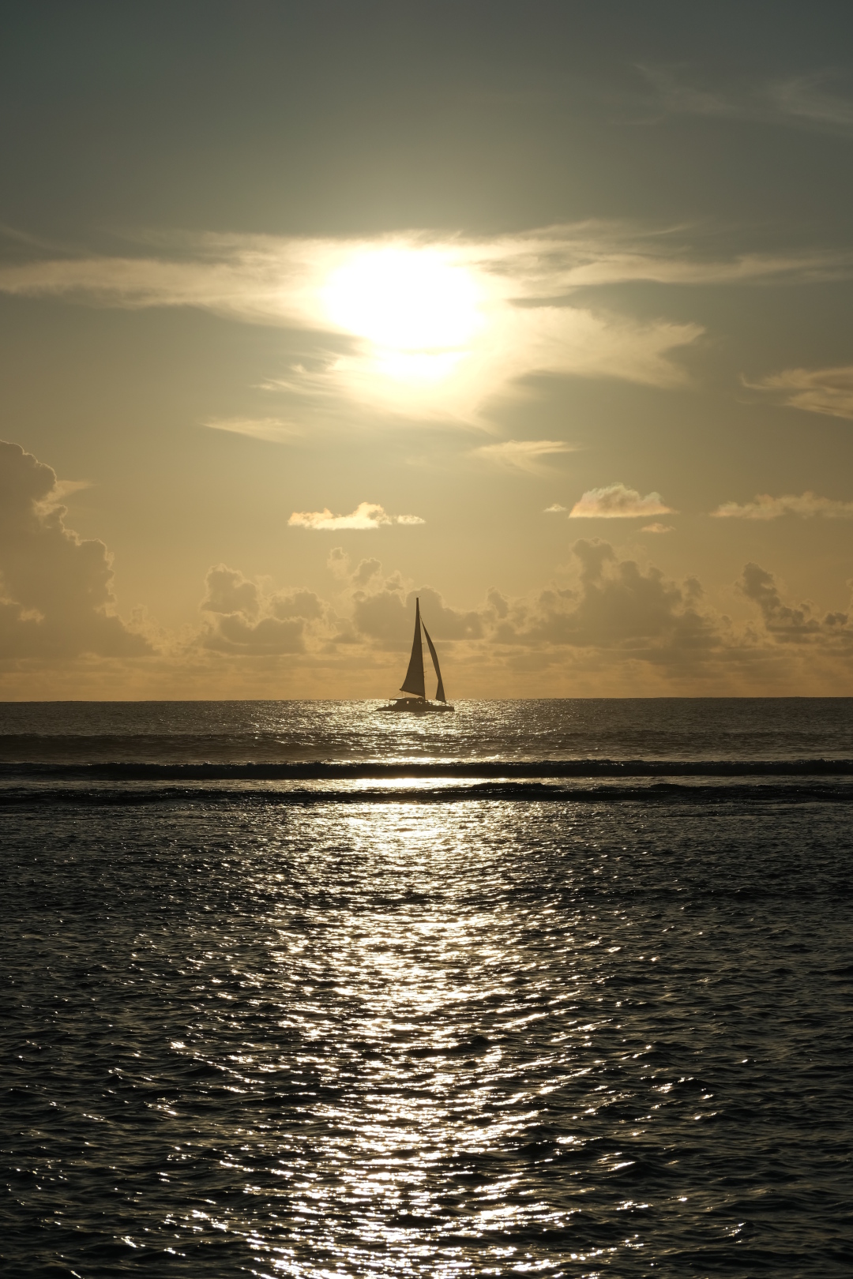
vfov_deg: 19.5
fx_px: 3732
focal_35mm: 105
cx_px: 426
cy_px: 640
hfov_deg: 13.0
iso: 160
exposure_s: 1/3800
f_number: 8
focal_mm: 70
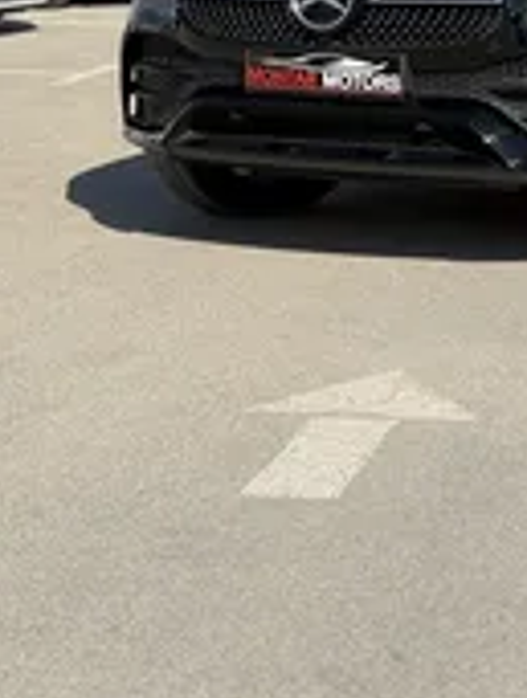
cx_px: 560
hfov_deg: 13.1
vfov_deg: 16.9
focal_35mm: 112
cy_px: -90
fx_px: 2265
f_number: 1.78
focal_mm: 6.76
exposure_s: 1/3226
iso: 100
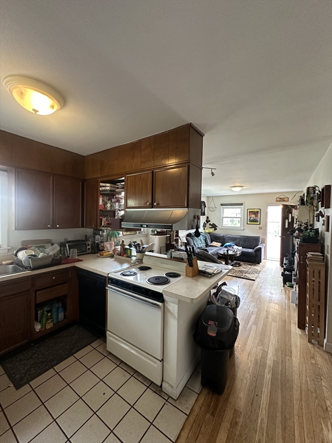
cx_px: 166
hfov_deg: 85.7
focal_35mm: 14
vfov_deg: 102.1
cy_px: 222
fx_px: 179
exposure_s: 1/60
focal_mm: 2.22
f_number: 2.2
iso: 320
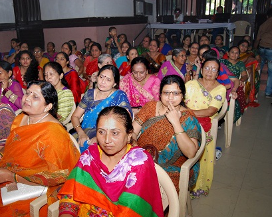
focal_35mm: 31
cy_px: 109
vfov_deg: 47.1
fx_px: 249
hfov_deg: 56.8
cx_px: 110
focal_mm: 18
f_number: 6.3
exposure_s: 1/100
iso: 400
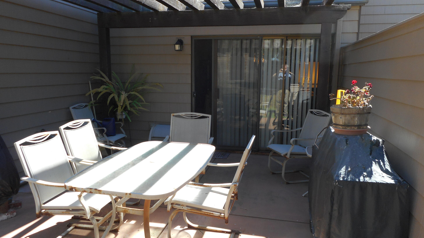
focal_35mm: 28
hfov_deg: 67.9
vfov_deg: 41.5
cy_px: 125
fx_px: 315
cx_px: 211
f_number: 3.7
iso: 80
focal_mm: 4.5
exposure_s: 1/125
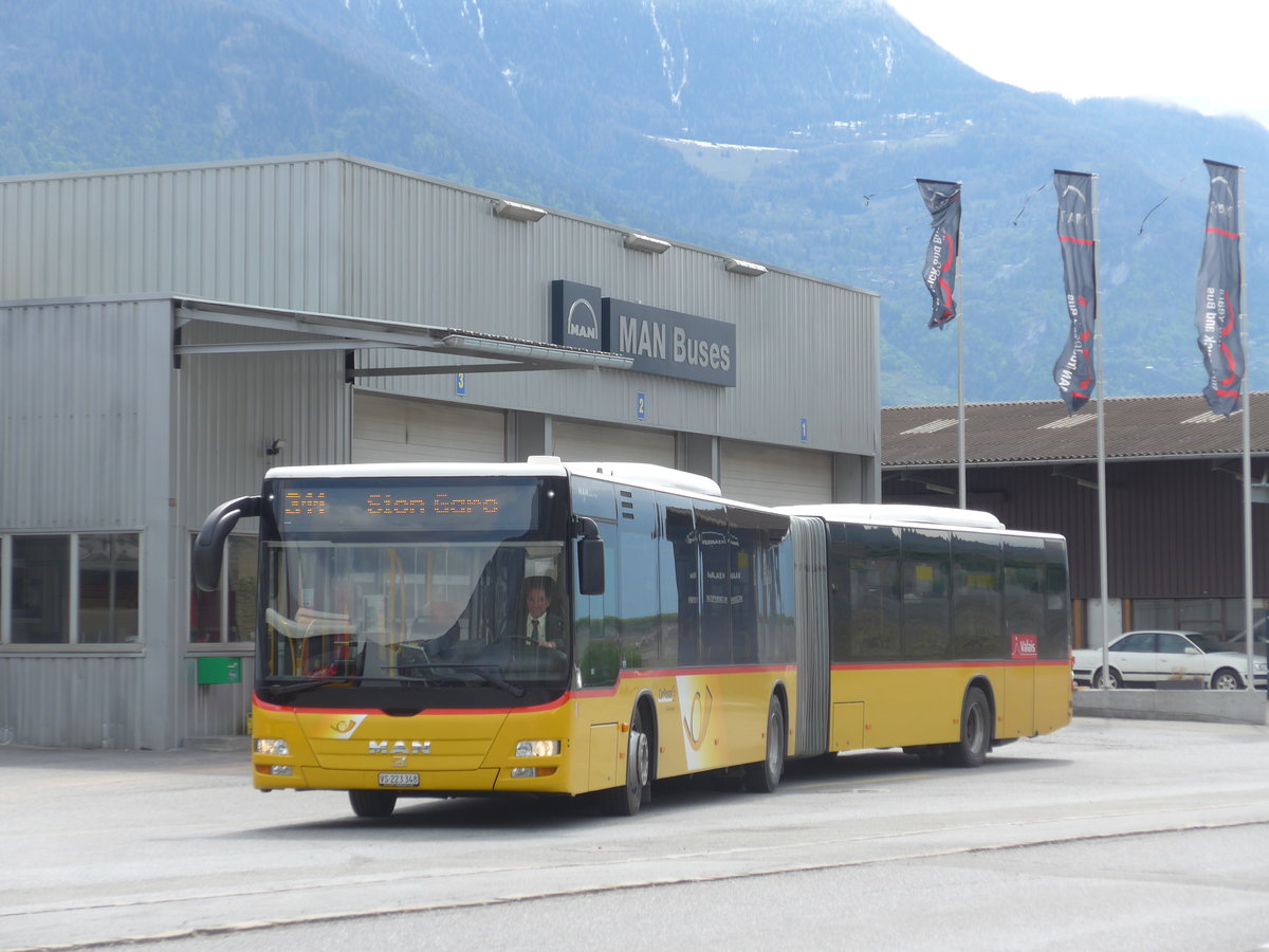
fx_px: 3556
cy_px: 476
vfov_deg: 15.2
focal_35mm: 97
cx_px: 634
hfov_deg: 20.2
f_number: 4.7
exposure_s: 1/320
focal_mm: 19.2
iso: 80
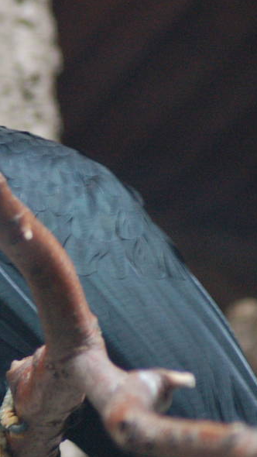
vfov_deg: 6.1
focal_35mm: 354
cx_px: -100
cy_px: 222
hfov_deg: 3.4
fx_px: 4287
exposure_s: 1/13
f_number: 4.2
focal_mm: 130
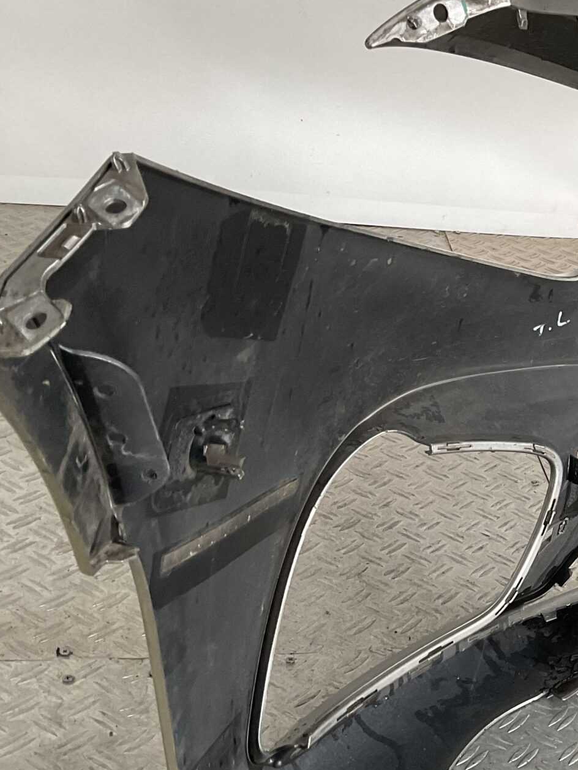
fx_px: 1313
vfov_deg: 32.6
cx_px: 642
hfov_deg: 23.3
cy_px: 474
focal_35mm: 59
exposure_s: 1/100
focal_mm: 3
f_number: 1.8
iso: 64
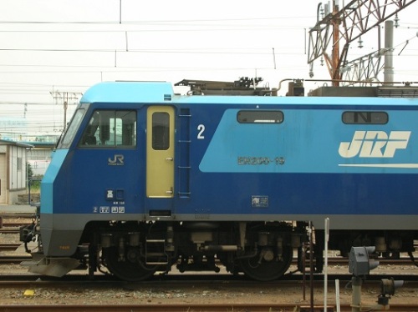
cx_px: 209
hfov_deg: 25.0
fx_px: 941
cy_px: 156
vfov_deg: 18.9
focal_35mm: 78
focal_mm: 13
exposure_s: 1/12.5
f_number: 4.1
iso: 50
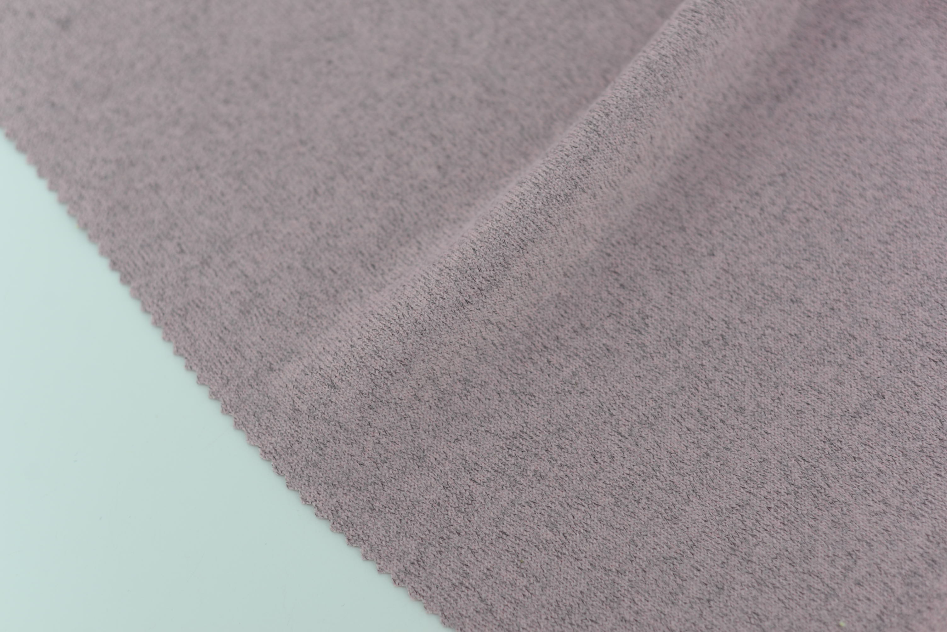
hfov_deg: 39.6
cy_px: 316
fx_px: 1316
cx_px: 474
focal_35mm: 50
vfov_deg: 27.0
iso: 100
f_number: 3.5
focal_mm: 50
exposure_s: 1/160
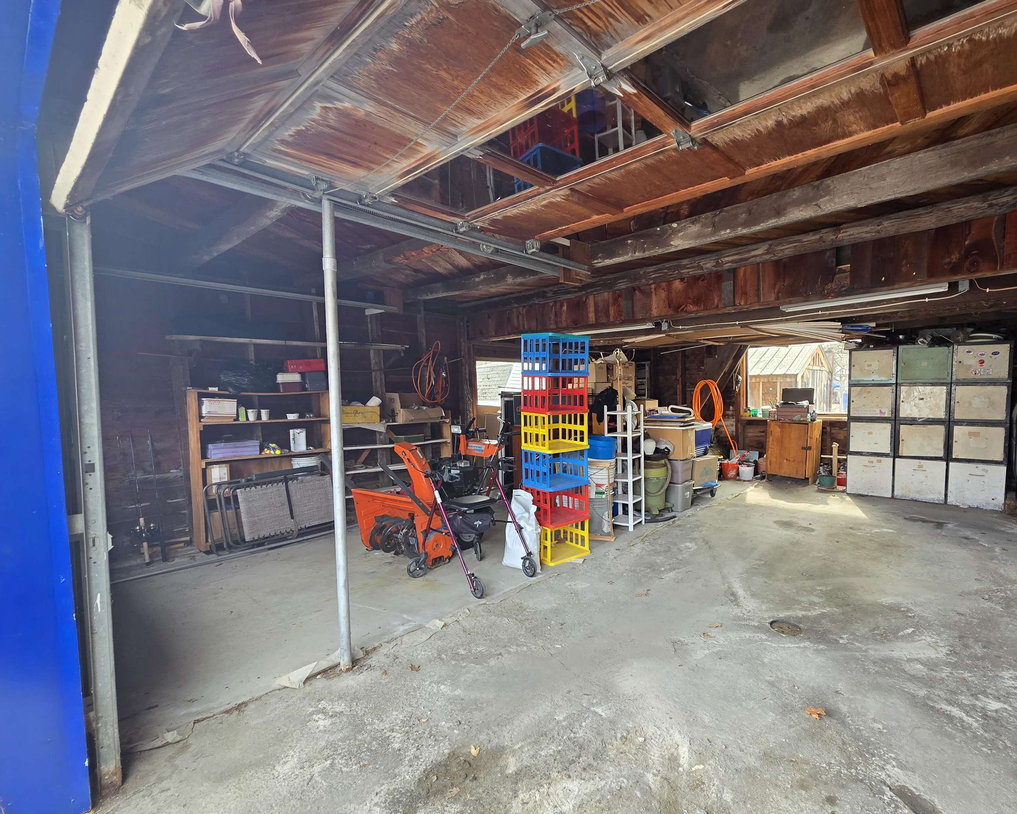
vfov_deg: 84.0
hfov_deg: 95.8
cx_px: 598
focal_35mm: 15
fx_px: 451
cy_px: 427
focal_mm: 2.2
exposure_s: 1/120
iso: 125
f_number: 1.9
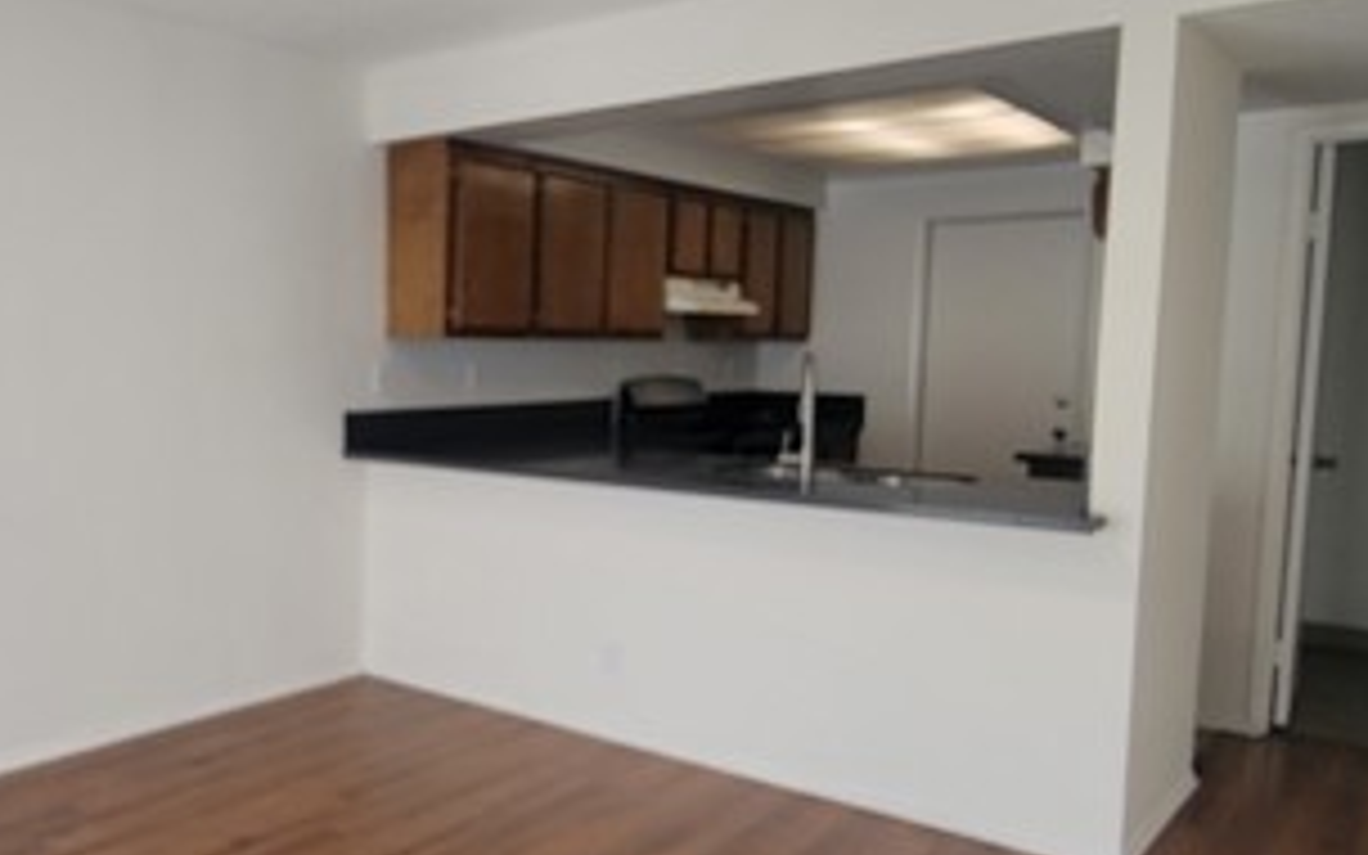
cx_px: 338
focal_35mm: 29
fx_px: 1081
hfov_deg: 61.0
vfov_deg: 43.1
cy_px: 459
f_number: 2.2
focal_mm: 2.2
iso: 100
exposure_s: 1/120
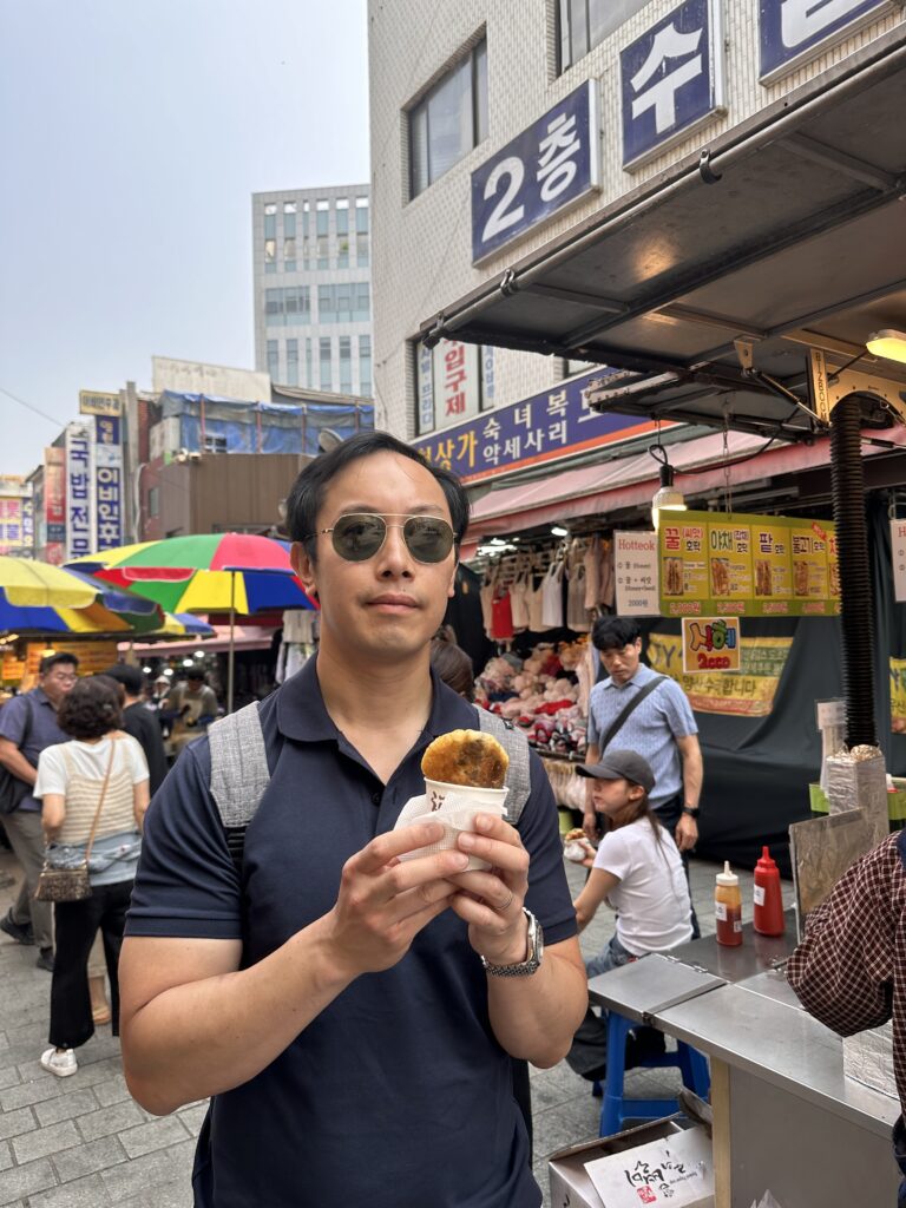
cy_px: 604
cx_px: 453
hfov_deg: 56.8
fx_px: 838
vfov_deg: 71.6
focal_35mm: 24
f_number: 1.78
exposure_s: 1/927
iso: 80
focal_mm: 6.86
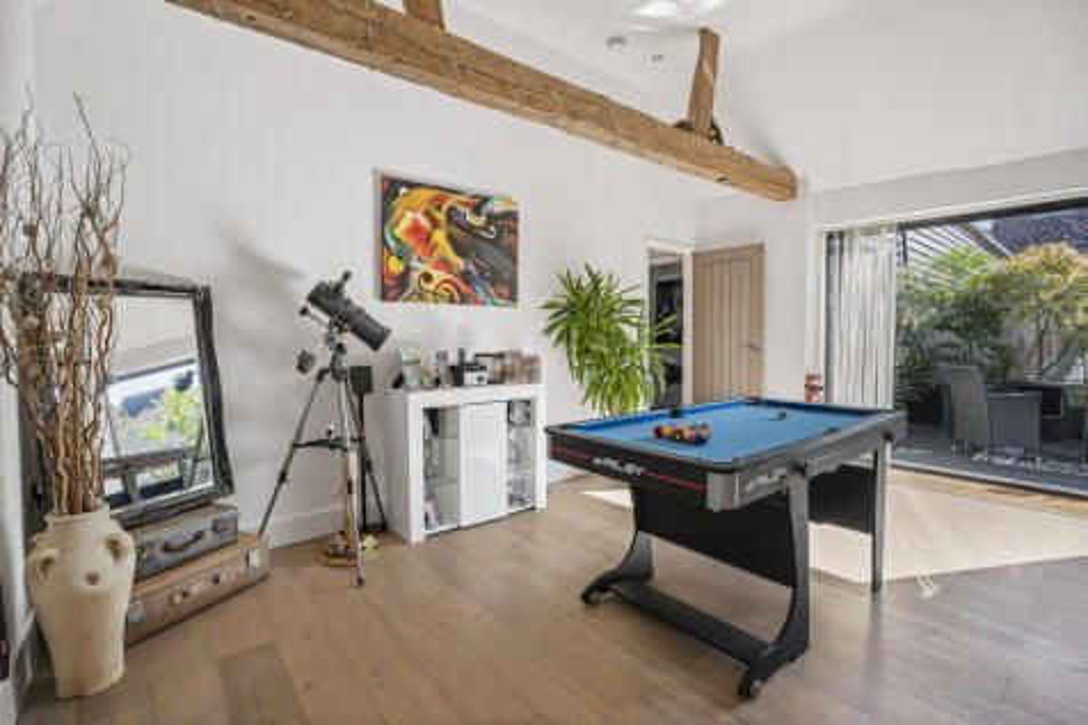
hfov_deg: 96.8
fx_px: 483
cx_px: 544
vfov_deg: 73.7
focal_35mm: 16
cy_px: 362
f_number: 8
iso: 400
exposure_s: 1/50
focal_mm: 16
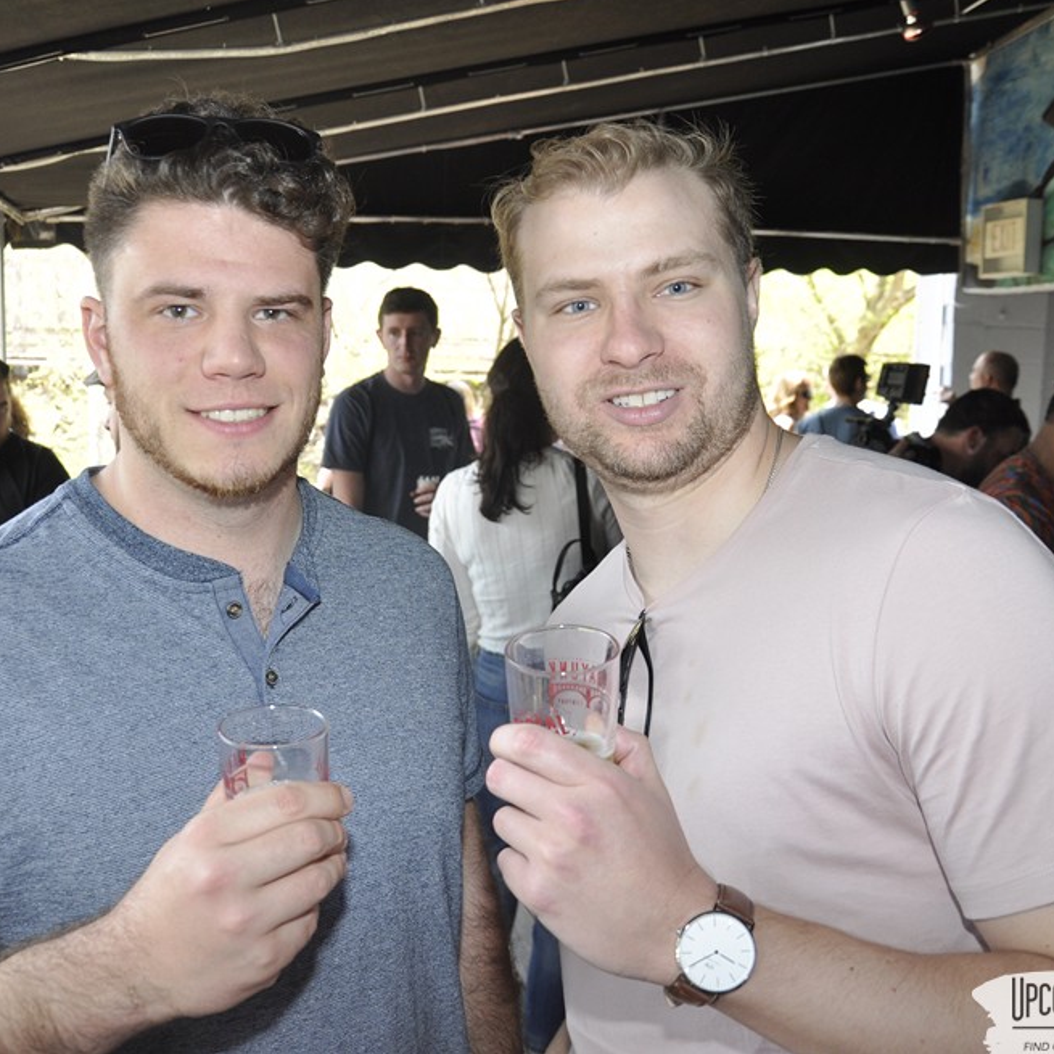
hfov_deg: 47.0
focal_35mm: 35
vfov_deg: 47.2
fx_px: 1206
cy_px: 523
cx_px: 439
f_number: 5
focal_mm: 18
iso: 400
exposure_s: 1/100
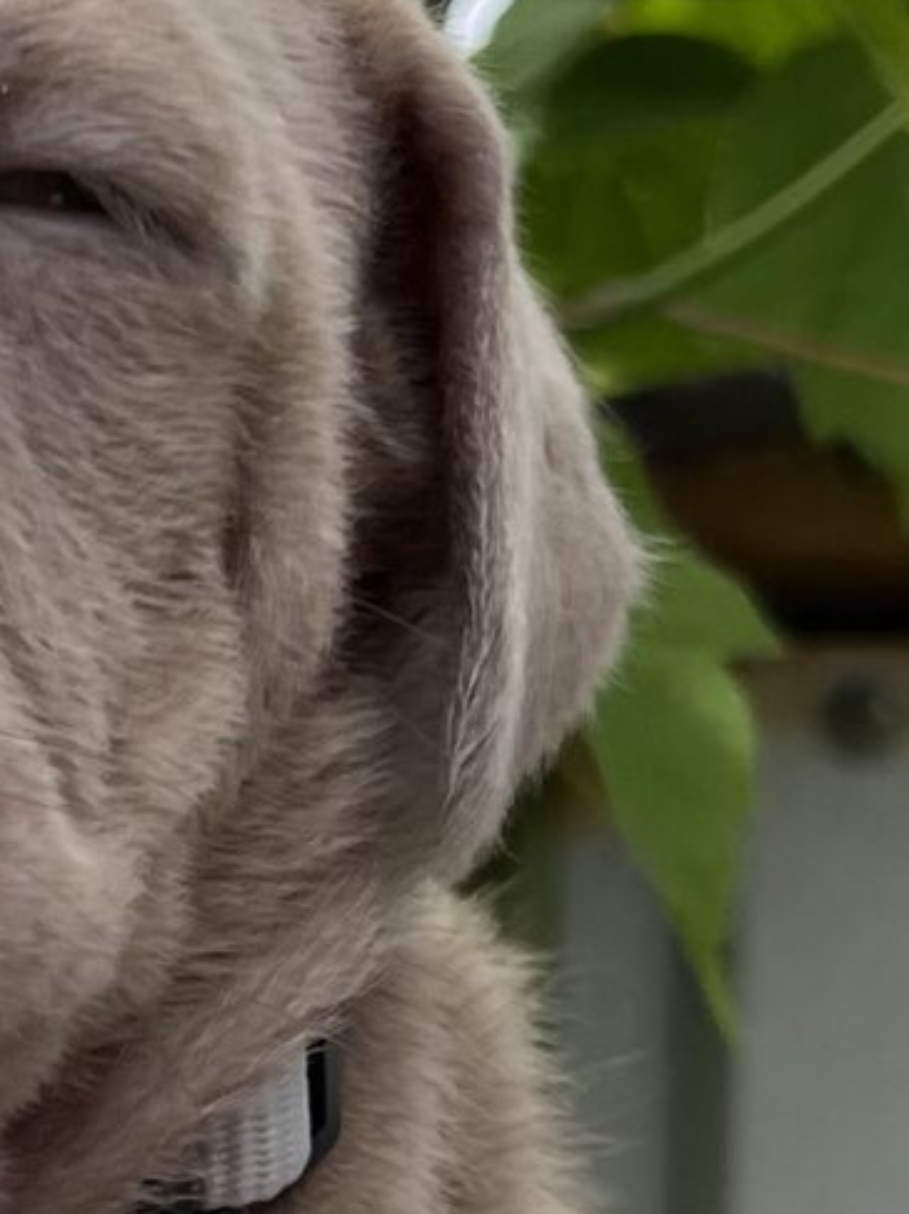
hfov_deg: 10.6
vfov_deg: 14.2
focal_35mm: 137
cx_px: -182
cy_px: 1224
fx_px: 4801
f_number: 1.5
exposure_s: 1/2252
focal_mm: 5.7
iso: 50
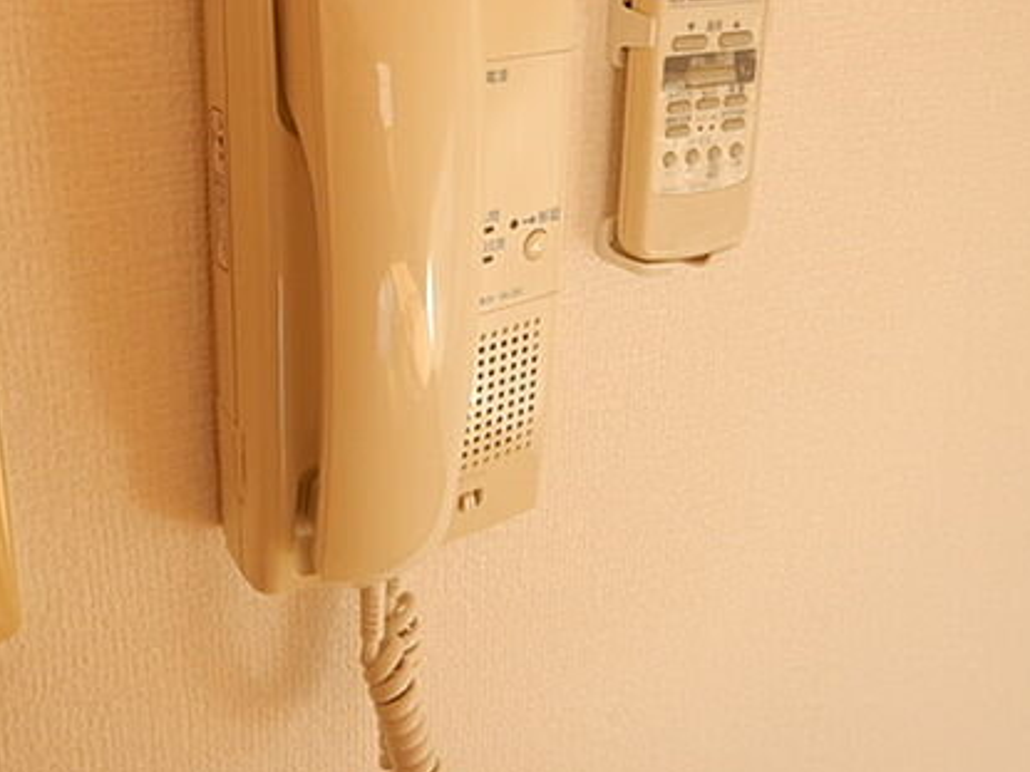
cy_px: 191
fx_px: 1101
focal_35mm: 37
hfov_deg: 49.7
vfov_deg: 37.7
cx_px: 387
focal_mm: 4.3
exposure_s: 1/60
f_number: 2.8
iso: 125
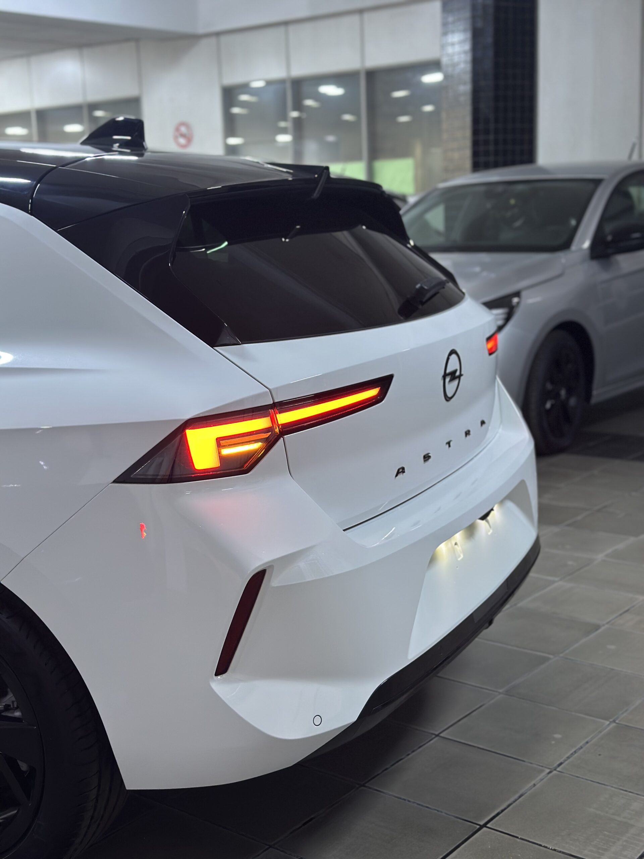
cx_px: 322
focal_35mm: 48
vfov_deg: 39.7
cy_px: 430
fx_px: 1191
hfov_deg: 30.3
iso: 125
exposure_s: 1/50
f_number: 1.78
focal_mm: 6.86
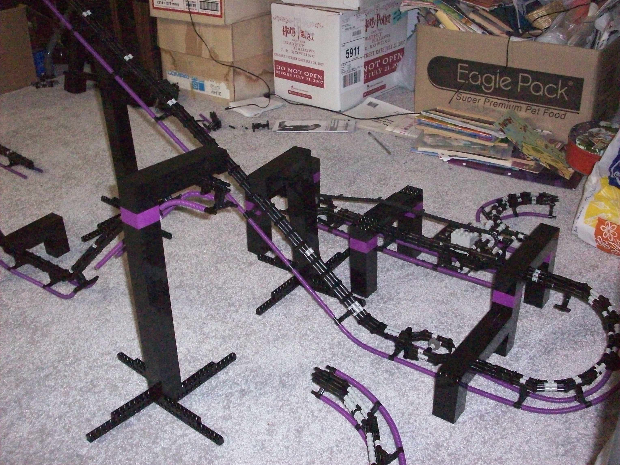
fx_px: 663
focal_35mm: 37
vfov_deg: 38.7
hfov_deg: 50.1
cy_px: 232
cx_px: 310
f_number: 2.8
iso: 800
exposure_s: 1/128
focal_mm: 6.2
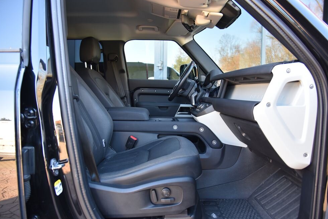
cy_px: 111
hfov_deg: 71.5
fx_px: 228
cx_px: 161
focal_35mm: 25
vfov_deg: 51.3
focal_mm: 24
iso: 500
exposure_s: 1/60
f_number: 4
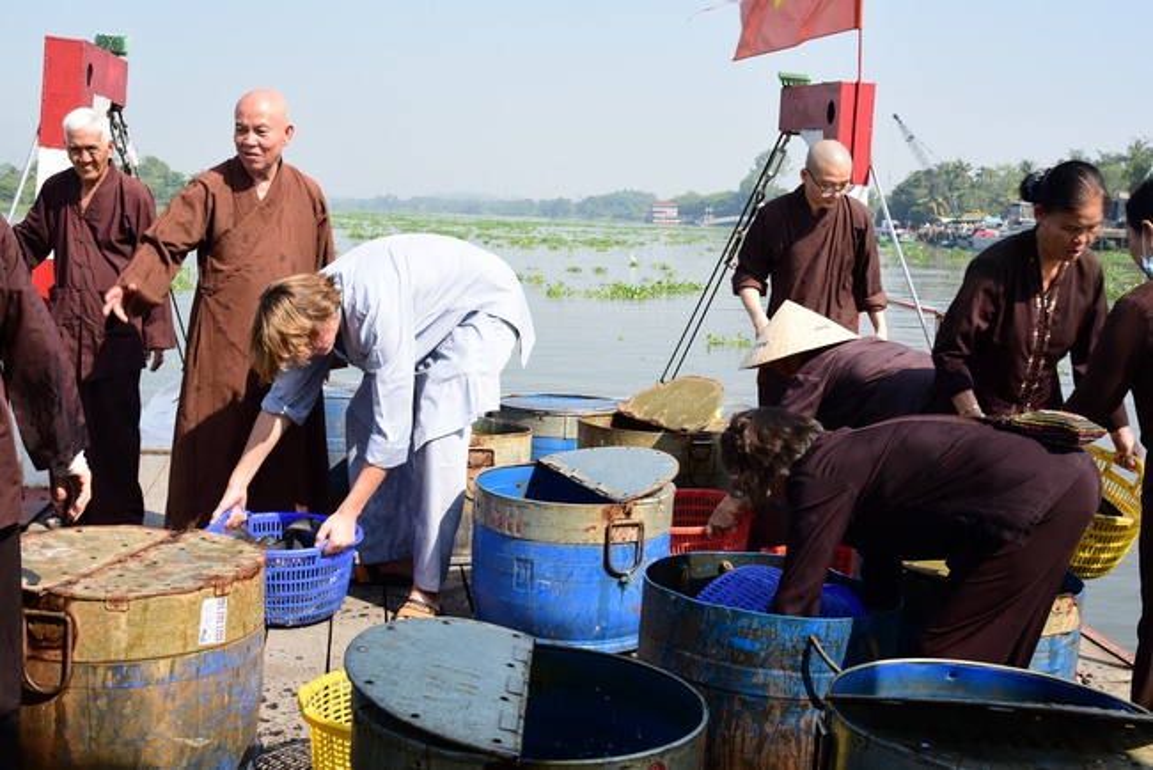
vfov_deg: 30.5
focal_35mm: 44
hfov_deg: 44.5
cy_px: 385
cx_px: 576
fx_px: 1410
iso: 200
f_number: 11
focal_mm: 44
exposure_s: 1/100
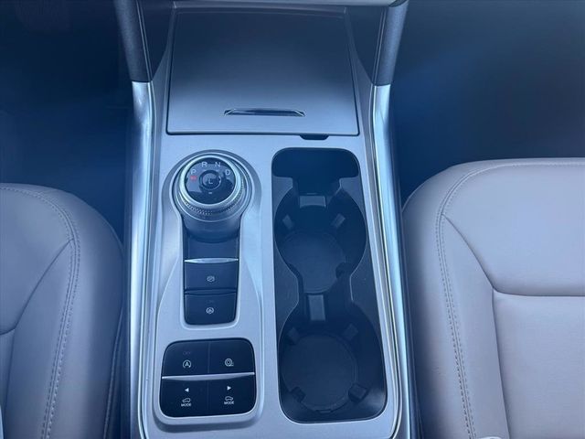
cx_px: 292
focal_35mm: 24
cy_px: 220
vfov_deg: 56.8
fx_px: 406
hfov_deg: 71.6
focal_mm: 6.76
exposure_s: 1/121
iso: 125
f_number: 1.78
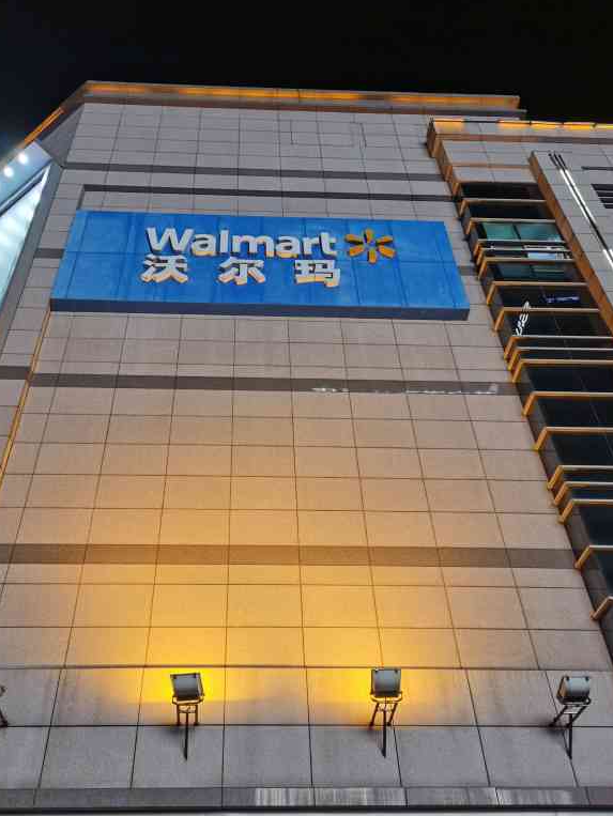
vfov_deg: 55.3
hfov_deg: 42.9
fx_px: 779
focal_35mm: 33
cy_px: 408
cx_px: 279
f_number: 1.8
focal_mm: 5.58
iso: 80
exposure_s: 1/100
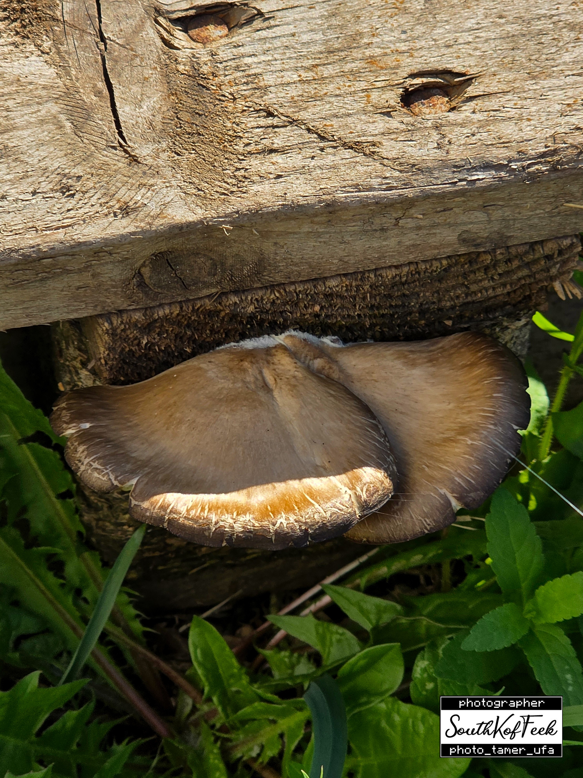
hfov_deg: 12.9
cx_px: 292
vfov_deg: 17.1
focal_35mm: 115
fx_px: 2582
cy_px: 389
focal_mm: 7.9
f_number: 2.4
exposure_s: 1/1250
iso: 50
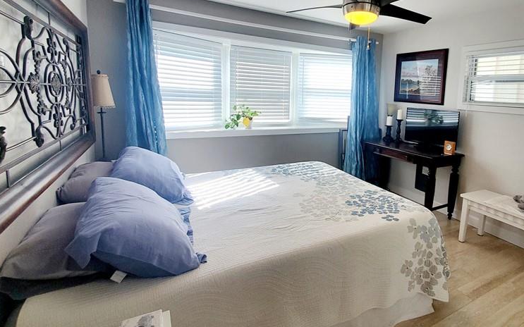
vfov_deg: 60.9
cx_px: 334
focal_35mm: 19
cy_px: 113
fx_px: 271
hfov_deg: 85.9
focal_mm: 1.8
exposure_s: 1/120
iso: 64
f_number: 2.2
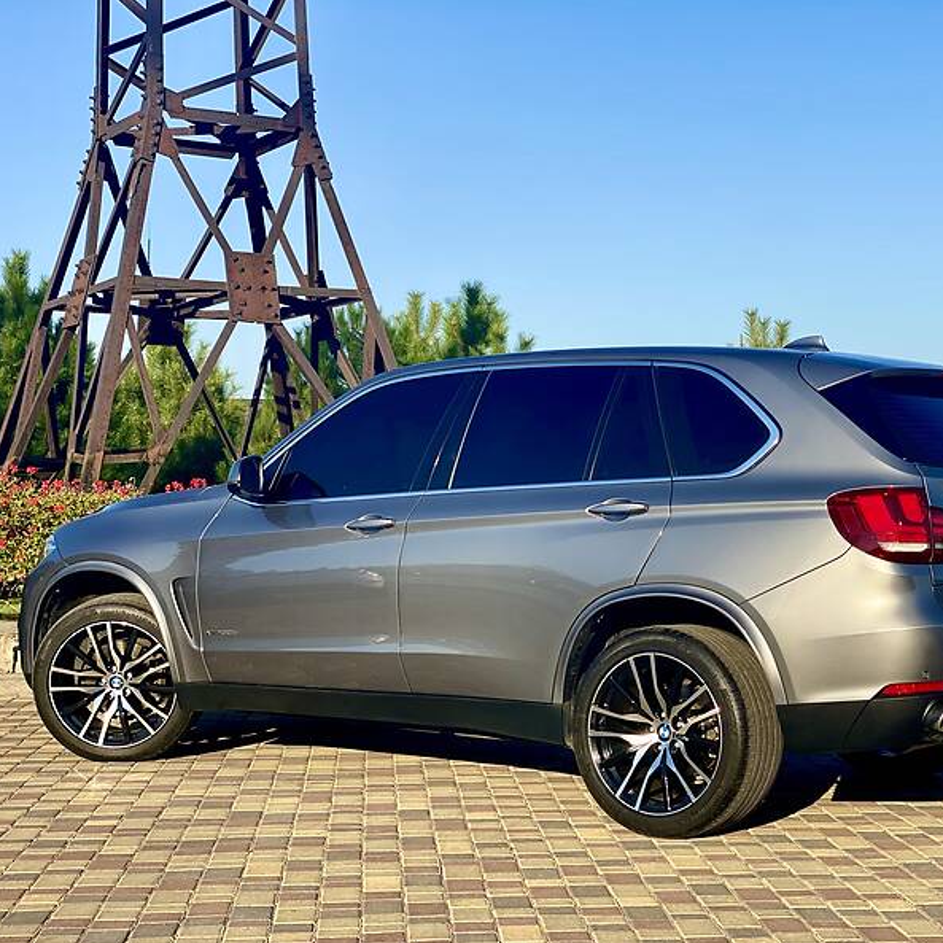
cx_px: 572
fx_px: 1911
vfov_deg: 27.7
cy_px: 474
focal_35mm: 62
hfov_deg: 27.7
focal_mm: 6
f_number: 2
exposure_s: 1/1115
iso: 20
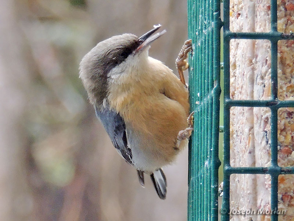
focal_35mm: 250
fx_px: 2123
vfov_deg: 5.9
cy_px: 110
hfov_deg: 7.9
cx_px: 147
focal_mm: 44.5
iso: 400
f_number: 4.7
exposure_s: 1/60
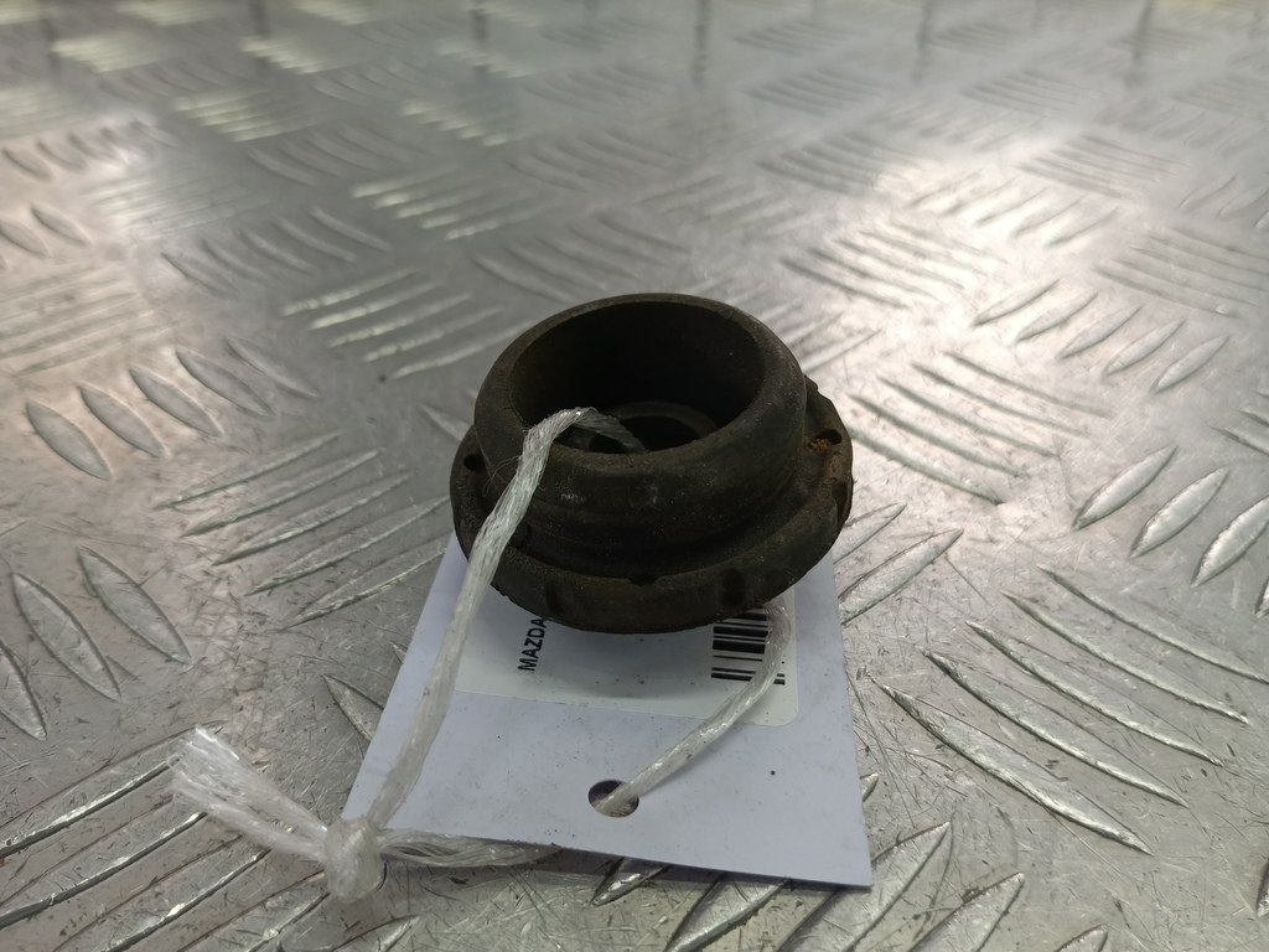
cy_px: 476
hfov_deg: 65.3
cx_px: 634
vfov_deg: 51.4
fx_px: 990
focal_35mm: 27
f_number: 1.6
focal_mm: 4.11
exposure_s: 1/100
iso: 125
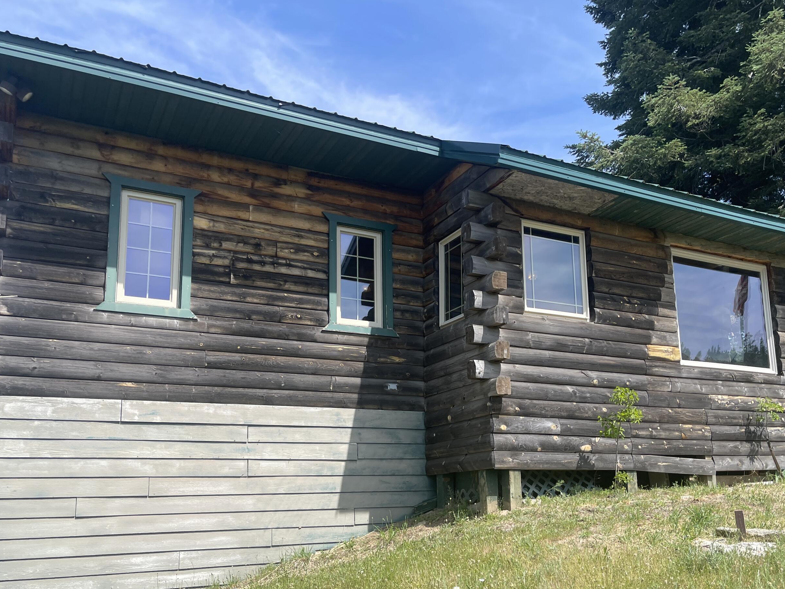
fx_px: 703
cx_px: 458
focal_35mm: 31
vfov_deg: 45.2
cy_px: 359
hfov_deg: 58.0
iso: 32
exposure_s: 1/2165
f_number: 1.6
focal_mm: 5.1
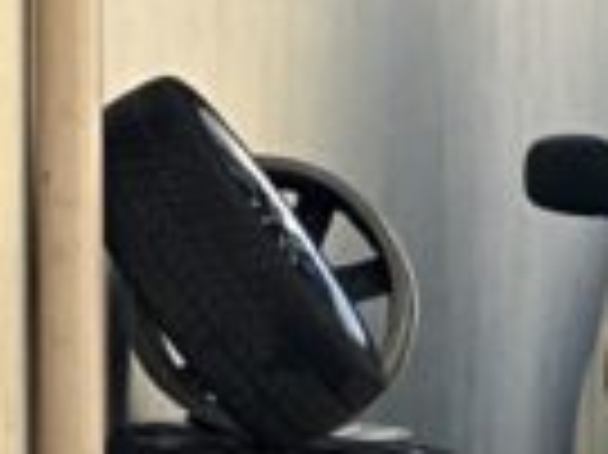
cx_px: 1513
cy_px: 1124
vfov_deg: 3.2
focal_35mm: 456
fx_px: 8002
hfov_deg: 4.3
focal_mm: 9
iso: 25
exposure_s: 1/296
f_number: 2.8
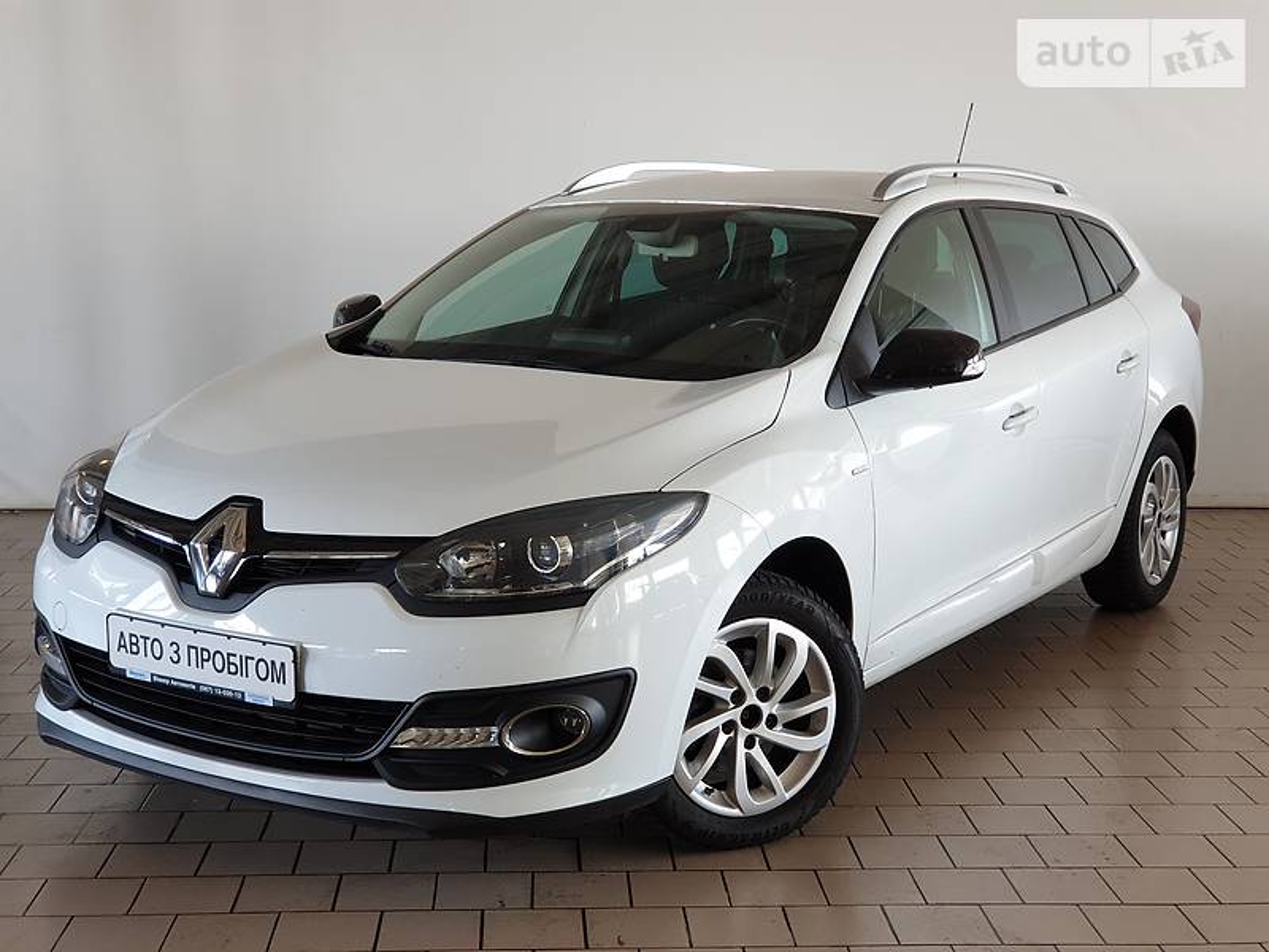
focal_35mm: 52
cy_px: 476
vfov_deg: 28.0
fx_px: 1906
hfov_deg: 36.8
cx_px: 634
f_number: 2.4
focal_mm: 6
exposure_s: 1/33
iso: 100
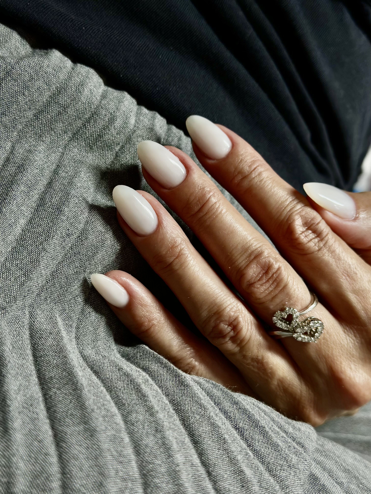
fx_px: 686
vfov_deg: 39.7
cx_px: 186
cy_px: 247
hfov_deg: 30.3
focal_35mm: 48
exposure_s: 1/446
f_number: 1.78
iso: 80
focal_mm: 6.86
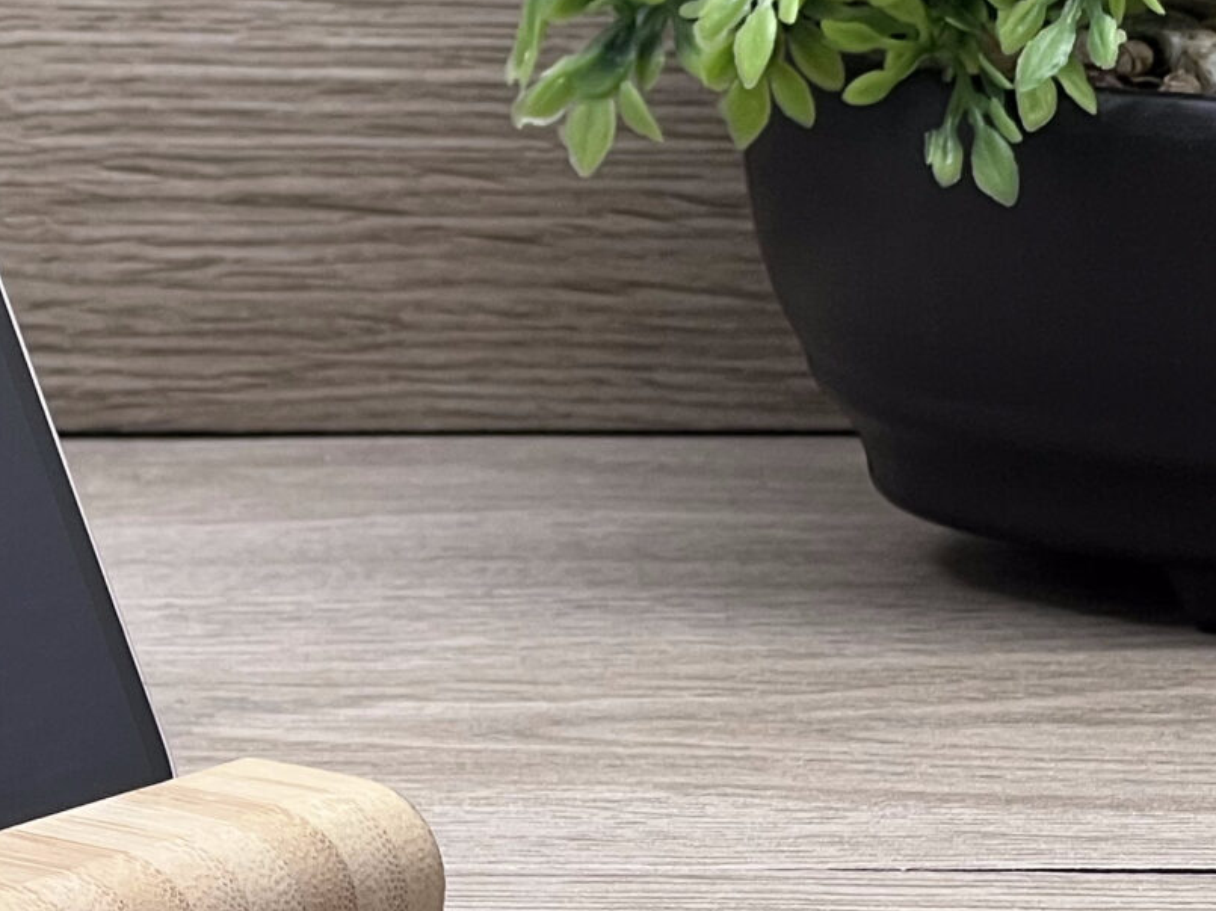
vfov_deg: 6.0
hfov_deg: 8.0
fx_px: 8603
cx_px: -486
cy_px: 77
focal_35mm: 245
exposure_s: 1/100
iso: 64
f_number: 2.8
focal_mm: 9
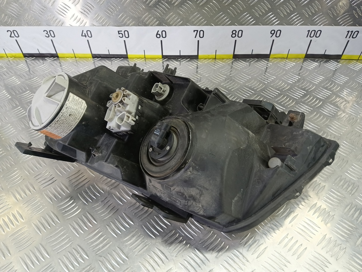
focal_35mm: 23
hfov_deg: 73.9
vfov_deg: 58.9
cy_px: 136
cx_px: 181
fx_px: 241
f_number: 1.6
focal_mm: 4.11
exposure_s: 1/50
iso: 195
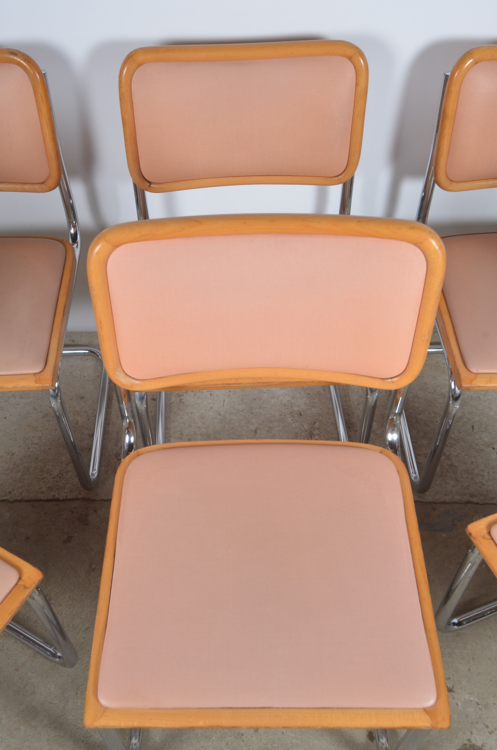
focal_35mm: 33
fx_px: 686
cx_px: 248
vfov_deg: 57.3
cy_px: 375
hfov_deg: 39.8
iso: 100
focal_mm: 22
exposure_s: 1/125
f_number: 11
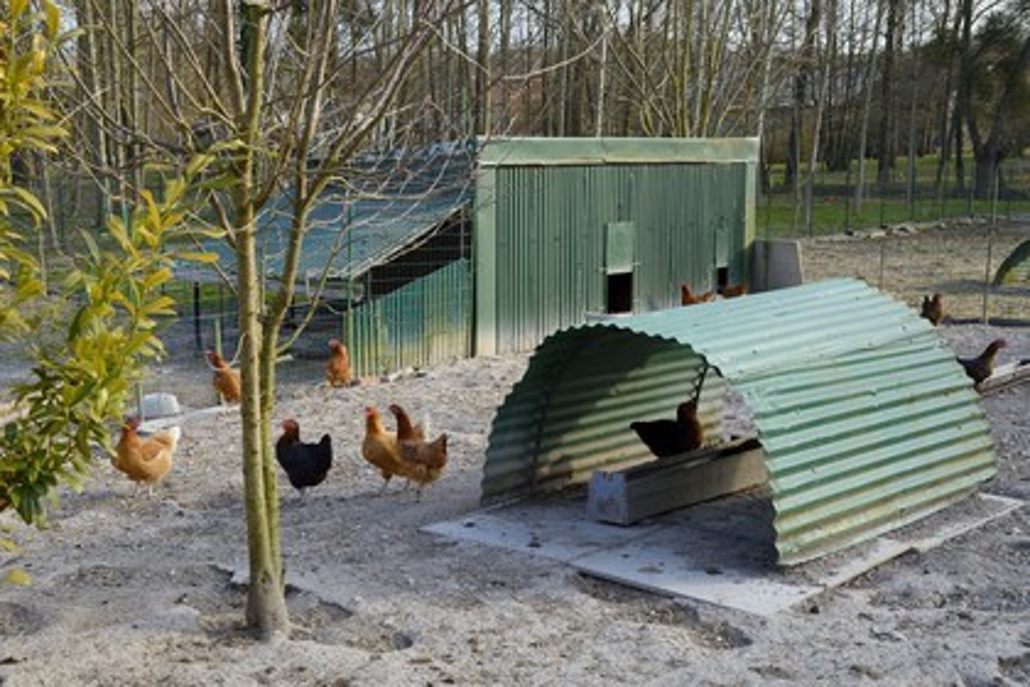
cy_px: 344
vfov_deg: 35.1
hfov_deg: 50.7
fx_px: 1087
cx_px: 515
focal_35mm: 38
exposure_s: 1/250
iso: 200
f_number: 6.3
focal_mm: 38
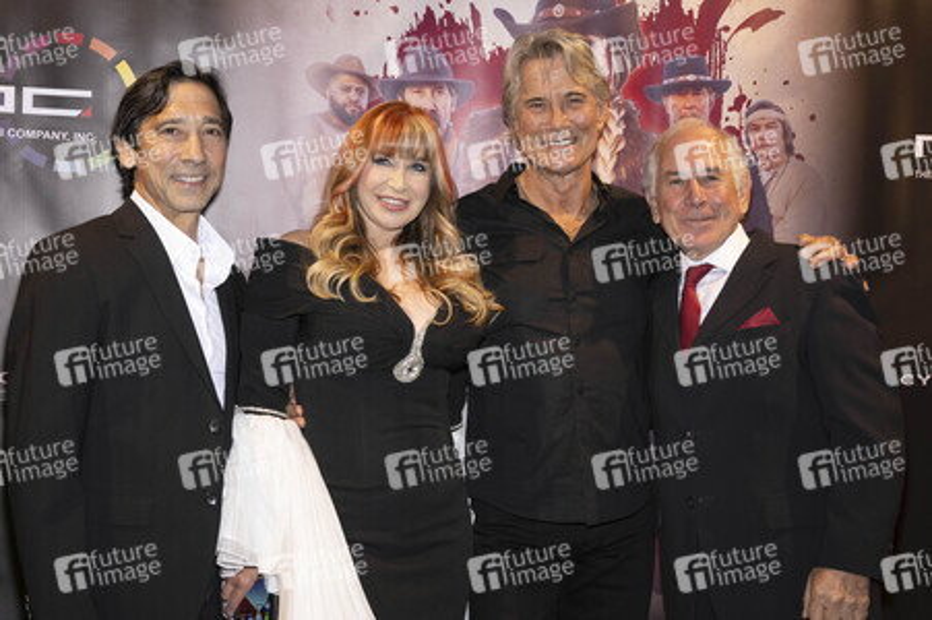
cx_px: 466
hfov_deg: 53.2
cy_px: 310
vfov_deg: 36.8
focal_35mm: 36
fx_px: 931
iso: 800
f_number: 5
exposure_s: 1/200
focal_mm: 36
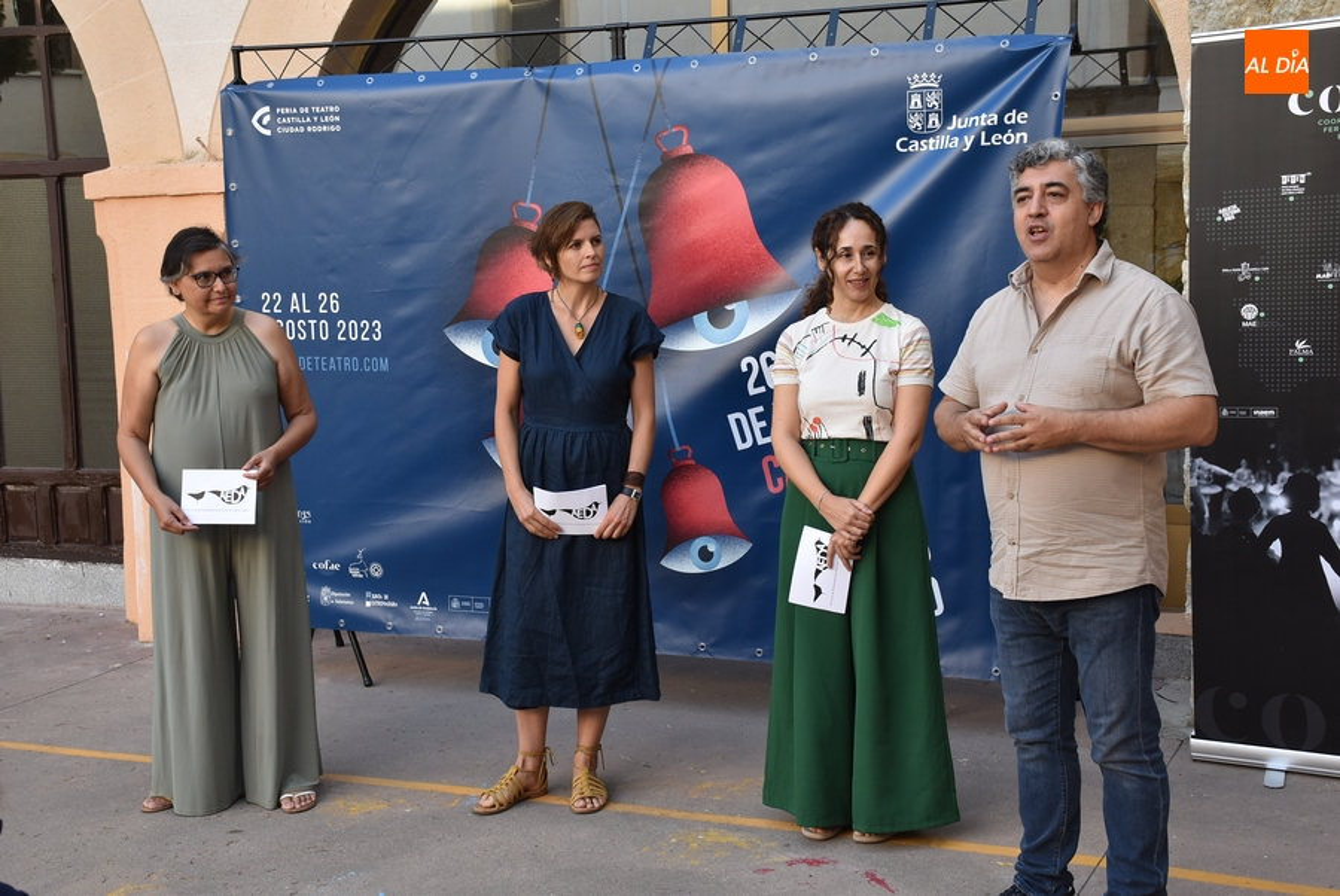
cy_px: 448
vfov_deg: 28.1
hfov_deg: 41.1
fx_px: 1788
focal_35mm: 48
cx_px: 670
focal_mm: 32
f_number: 6.3
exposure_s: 1/160
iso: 400
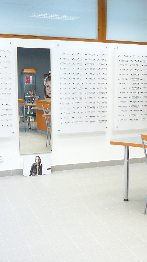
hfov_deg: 23.0
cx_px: 125
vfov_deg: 40.6
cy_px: 131
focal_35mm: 51
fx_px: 354
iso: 100
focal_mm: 5.2
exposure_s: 1/20
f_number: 2.8
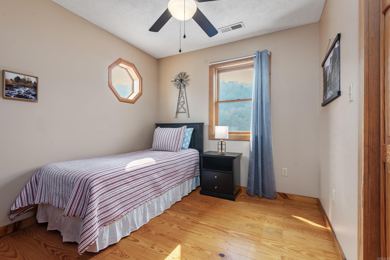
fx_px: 173
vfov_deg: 73.8
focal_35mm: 16
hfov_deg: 96.7
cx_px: 195
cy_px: 130
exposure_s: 1/8
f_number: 7.1
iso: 400
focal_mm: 16
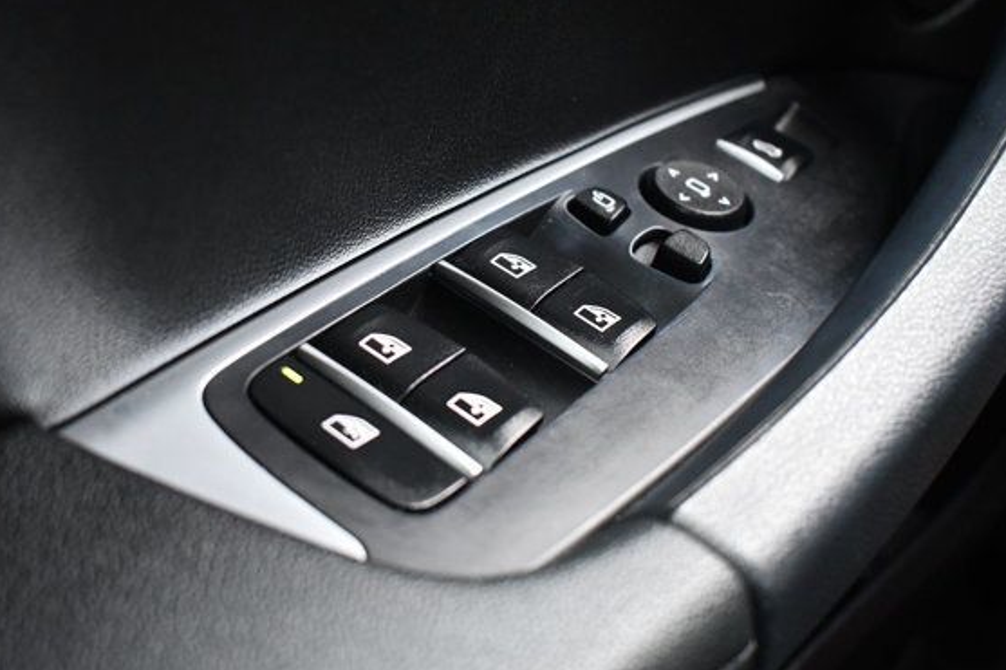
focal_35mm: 46
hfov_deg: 42.7
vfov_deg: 29.2
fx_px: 1285
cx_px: 527
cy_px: 308
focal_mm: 27
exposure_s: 1/100
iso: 3200
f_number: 4
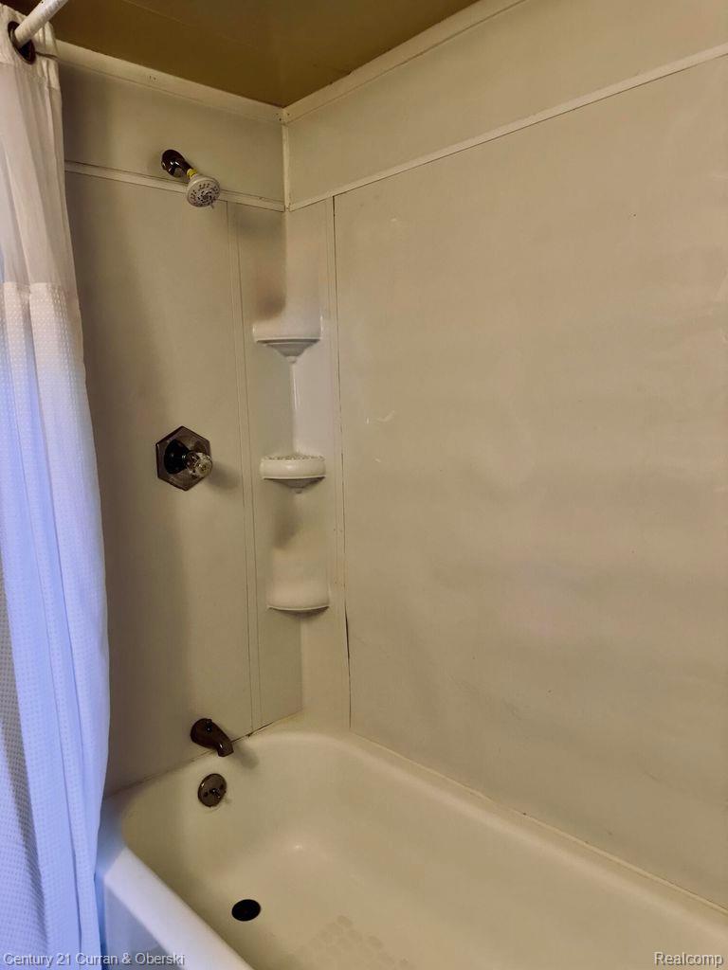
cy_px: 485
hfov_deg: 56.8
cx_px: 364
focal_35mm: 24
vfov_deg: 71.6
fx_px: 673
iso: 400
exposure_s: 1/60
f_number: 1.78
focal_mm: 6.86
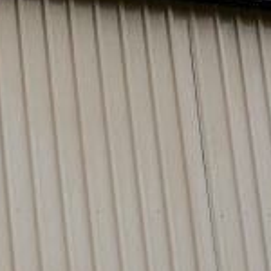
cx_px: -262
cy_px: 191
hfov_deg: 13.9
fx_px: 948
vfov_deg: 16.2
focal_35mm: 107
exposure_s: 1/575
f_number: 2.2
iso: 50
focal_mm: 3.81
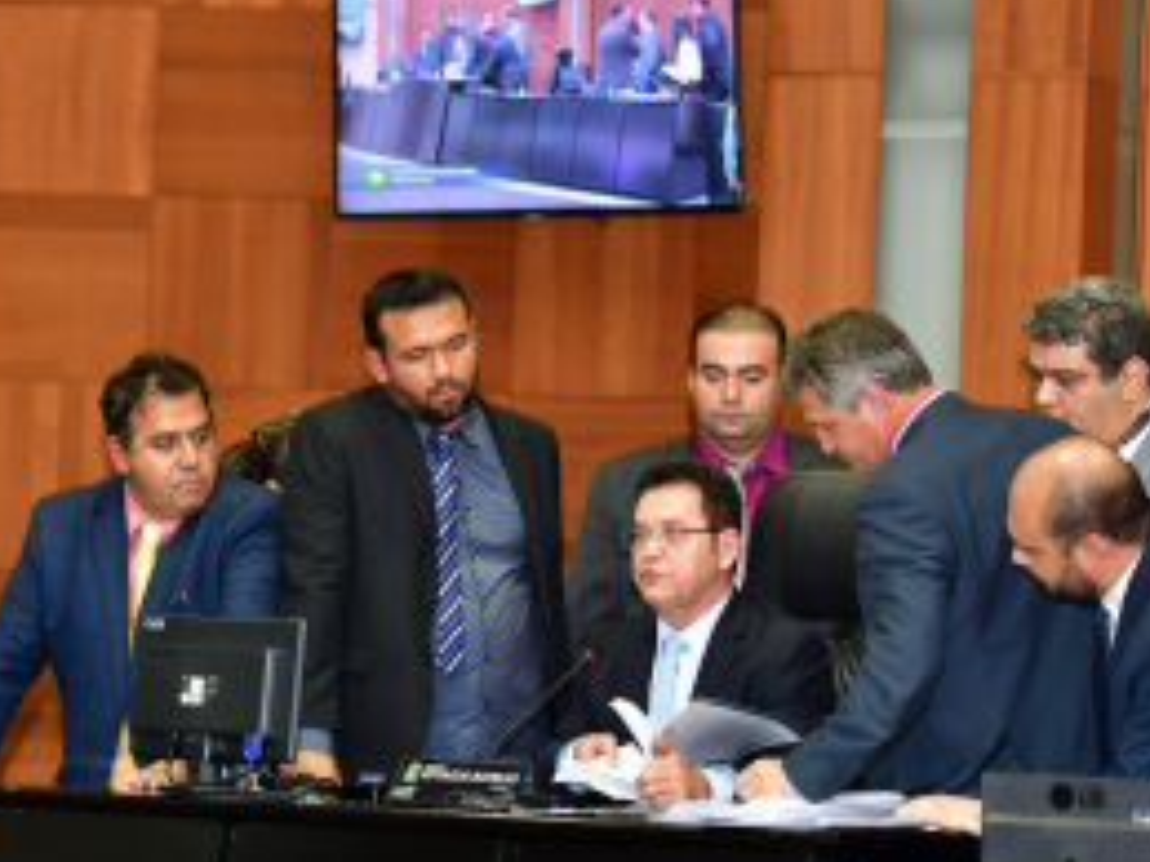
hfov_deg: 10.3
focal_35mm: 192
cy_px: 444
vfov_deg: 7.7
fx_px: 6376
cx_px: 742
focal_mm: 82
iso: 1000
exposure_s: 1/125
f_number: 2.8
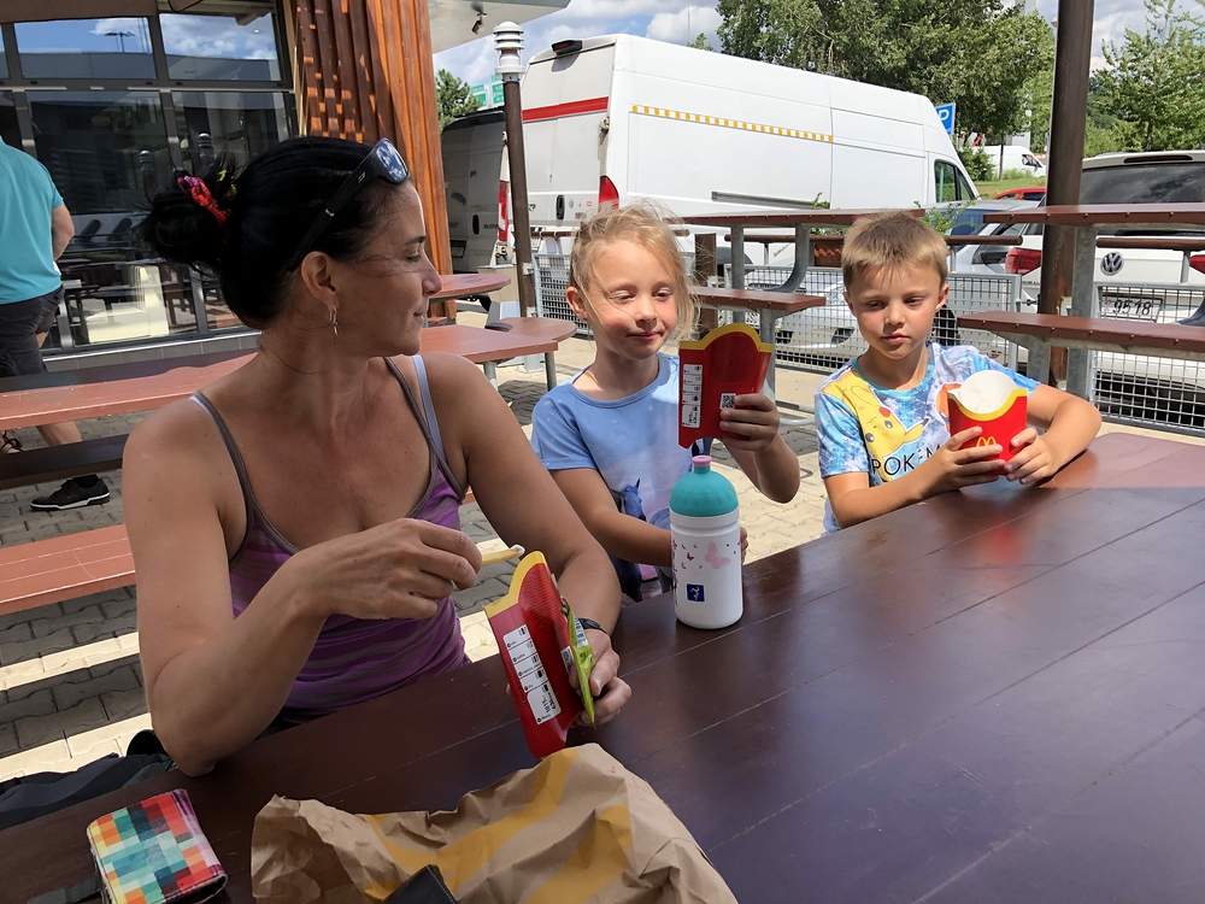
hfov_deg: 63.4
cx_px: 602
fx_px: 975
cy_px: 452
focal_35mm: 28
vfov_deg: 49.7
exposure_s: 1/738
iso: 20
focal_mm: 3.99
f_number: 1.8
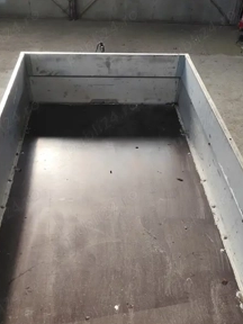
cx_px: 102
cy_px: 224
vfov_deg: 55.3
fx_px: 300
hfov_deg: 44.0
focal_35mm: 32
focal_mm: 6.14
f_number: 1.65
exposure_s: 1/100
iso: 64
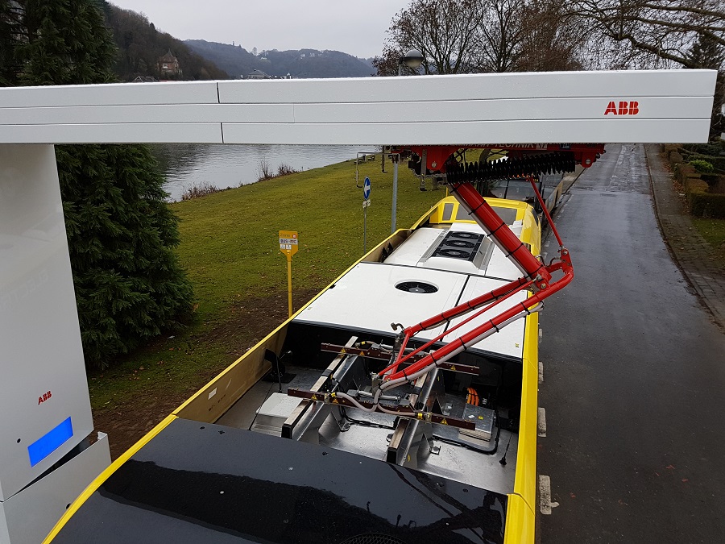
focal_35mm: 26
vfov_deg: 53.1
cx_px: 362
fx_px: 545
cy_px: 272
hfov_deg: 67.3
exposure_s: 1/185
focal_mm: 4.2
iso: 40
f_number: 1.7
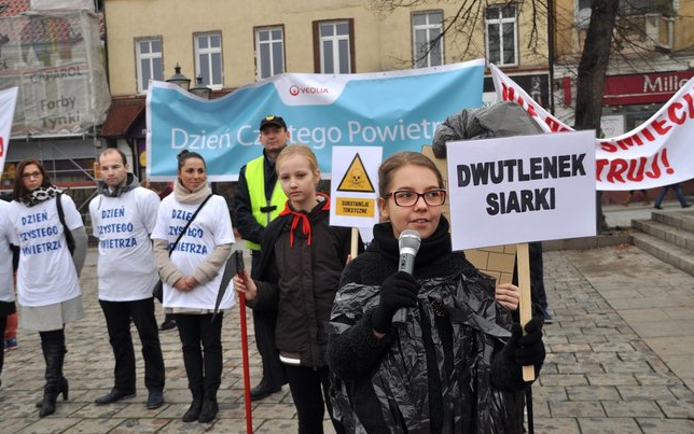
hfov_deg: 50.9
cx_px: 347
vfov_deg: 33.2
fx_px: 729
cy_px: 214
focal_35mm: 39
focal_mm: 25
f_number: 4
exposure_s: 1/320
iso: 250
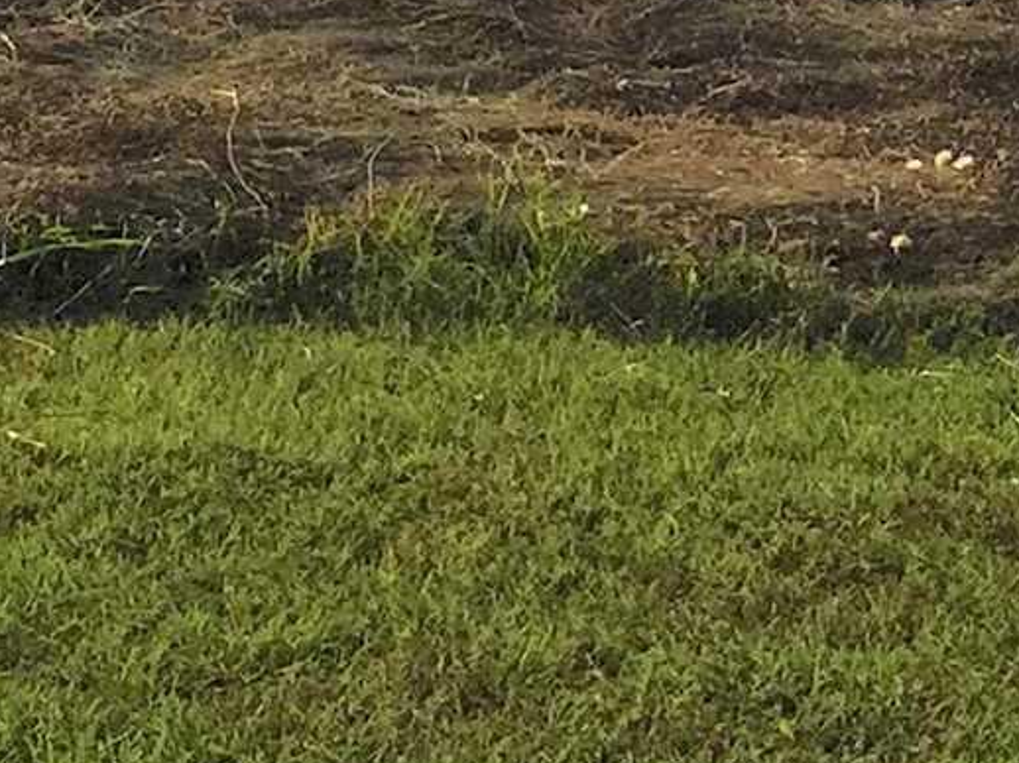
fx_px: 5061
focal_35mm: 172
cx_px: 683
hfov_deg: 11.5
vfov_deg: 8.4
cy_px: -499
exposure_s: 1/5650
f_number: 2.2
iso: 32
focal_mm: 4.15
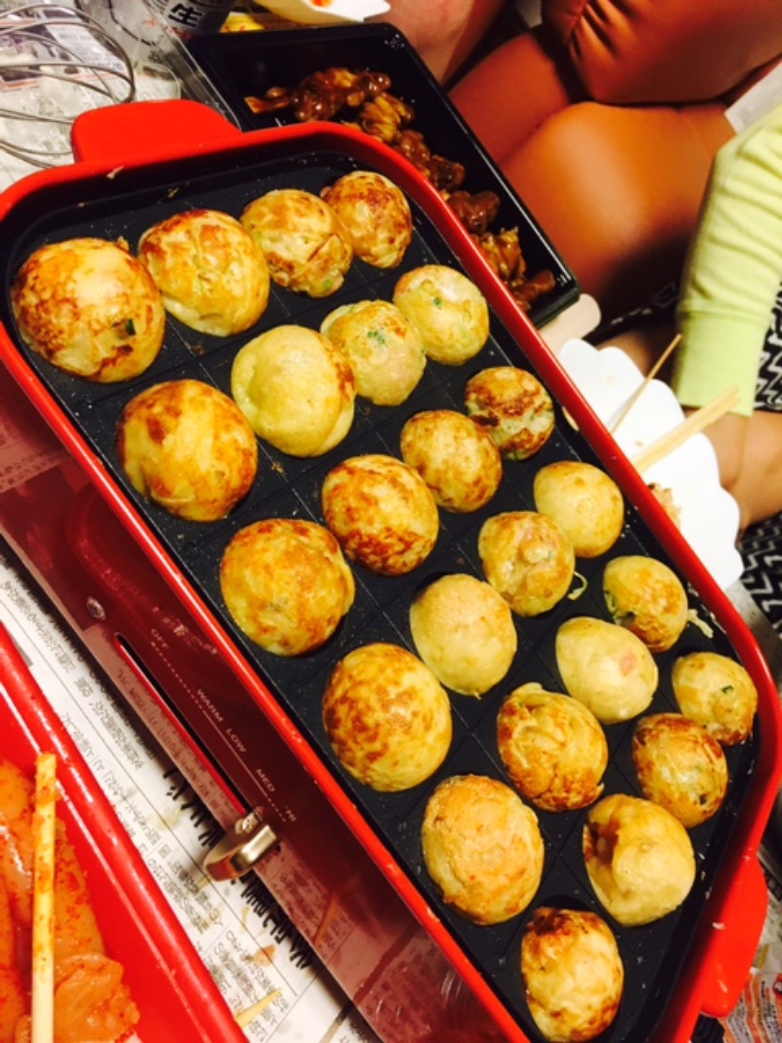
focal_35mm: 29
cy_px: 522
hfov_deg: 48.2
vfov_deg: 61.7
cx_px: 391
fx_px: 874
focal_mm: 4.15
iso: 160
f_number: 2.2
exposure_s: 1/30
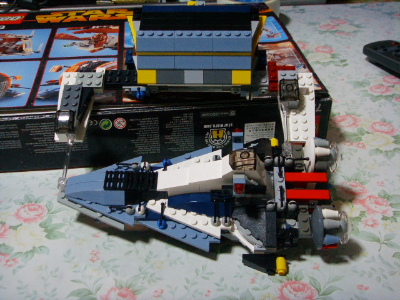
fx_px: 520
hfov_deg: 42.1
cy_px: 150
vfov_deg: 32.2
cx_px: 200
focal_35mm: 45
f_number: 3.7
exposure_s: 1/4
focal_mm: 7.7
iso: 150
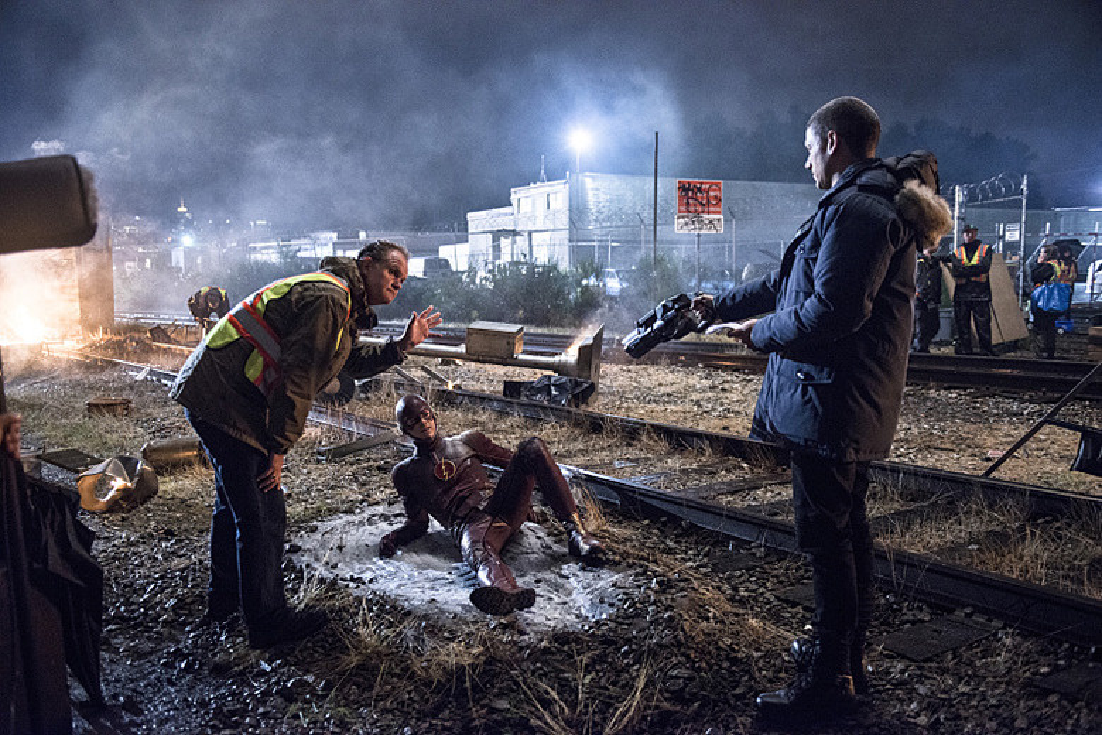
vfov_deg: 41.1
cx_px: 551
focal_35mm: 32
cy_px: 368
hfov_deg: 58.7
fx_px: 979
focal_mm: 32
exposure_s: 1/100
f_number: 2.8
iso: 3200
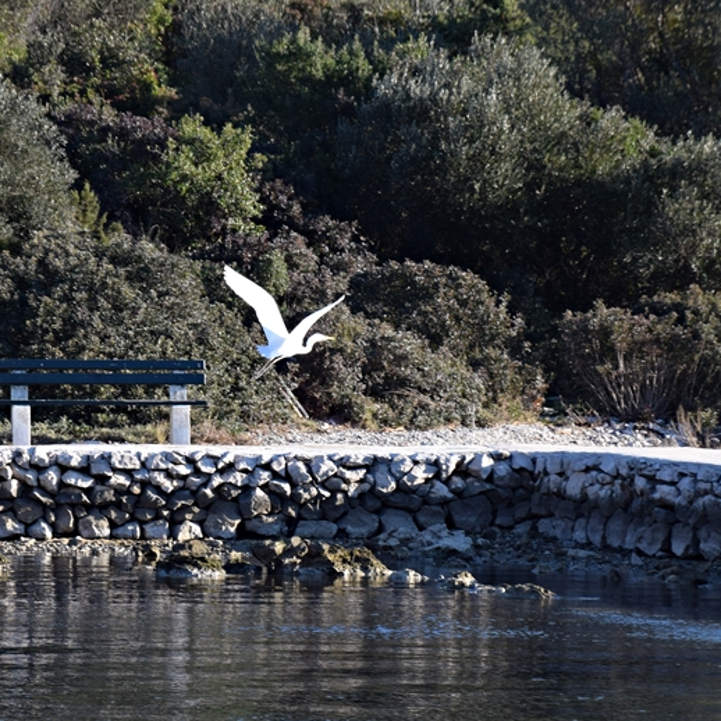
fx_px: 4870
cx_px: 200
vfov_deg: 8.5
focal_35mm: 207
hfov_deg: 8.5
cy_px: 360
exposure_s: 1/500
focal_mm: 105
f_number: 5.6
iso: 320
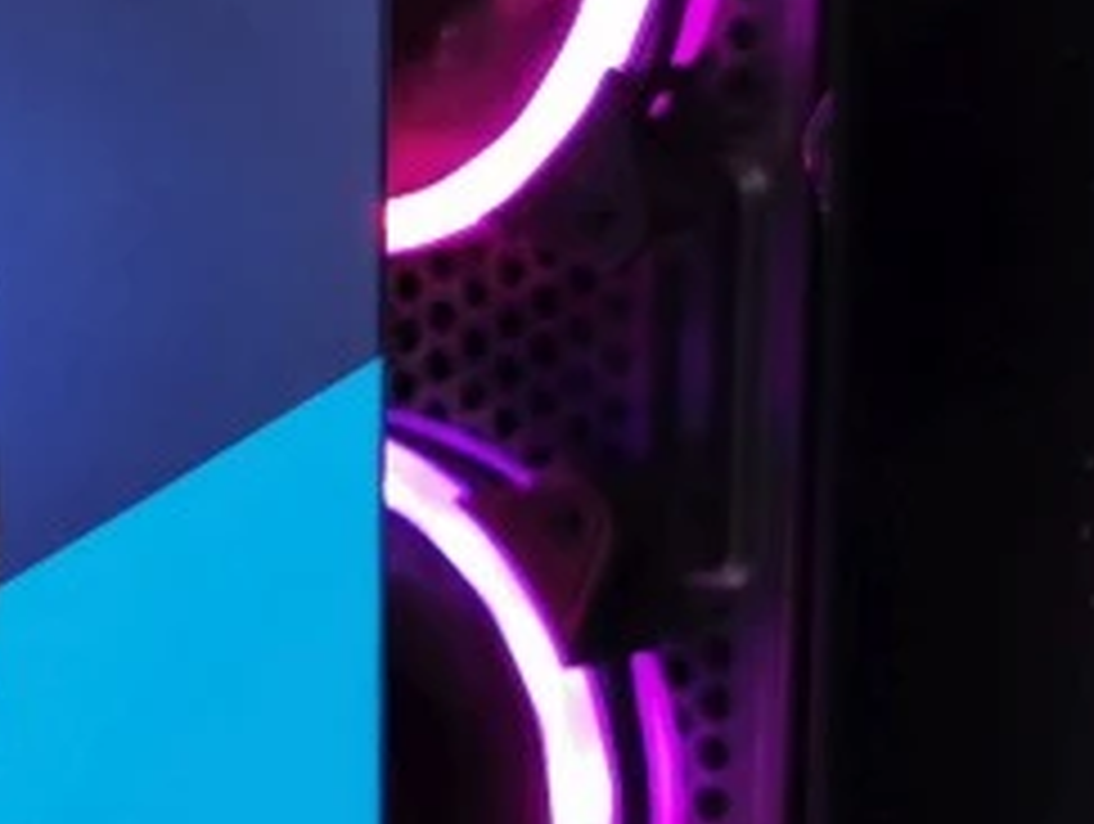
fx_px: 4368
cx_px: -459
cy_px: 500
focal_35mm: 138
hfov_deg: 13.6
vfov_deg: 10.8
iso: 125
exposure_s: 1/50
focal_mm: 5.56
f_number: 1.6
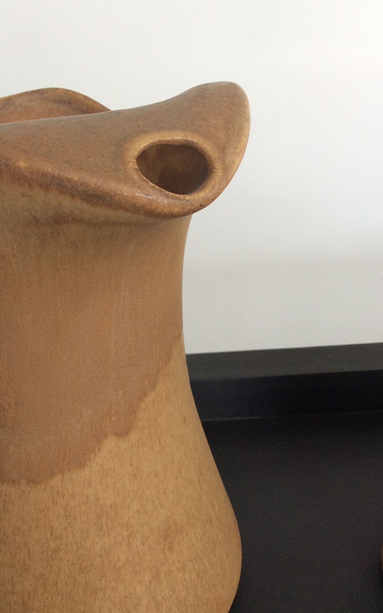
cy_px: 330
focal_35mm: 46
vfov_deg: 43.5
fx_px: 768
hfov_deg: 27.8
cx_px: 121
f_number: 2.4
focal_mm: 3.3
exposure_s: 1/50
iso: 40
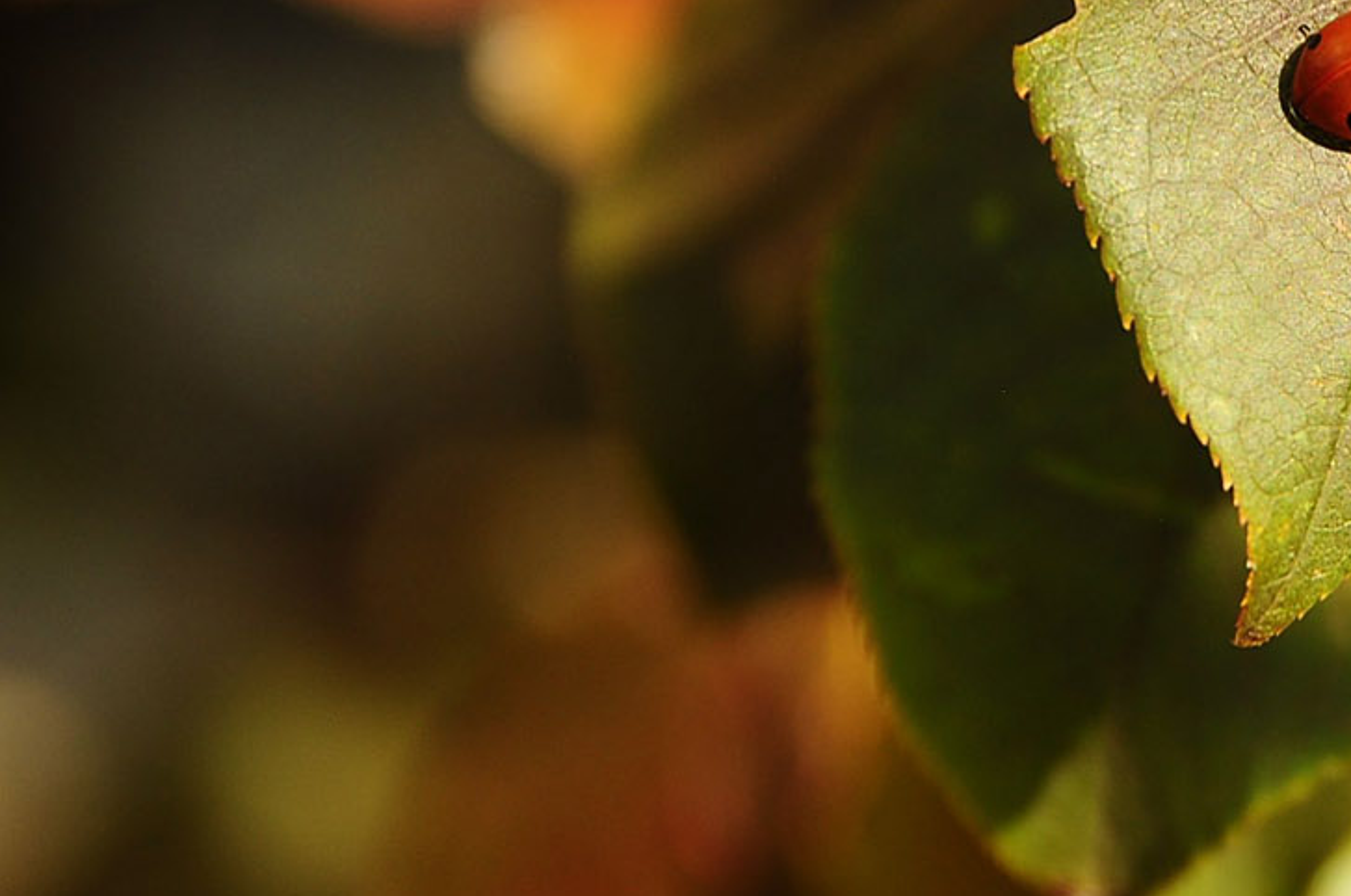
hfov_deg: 4.9
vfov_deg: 3.3
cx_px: 1126
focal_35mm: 418
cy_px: 46
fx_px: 15660
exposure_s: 1/350
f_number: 5.6
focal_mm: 135
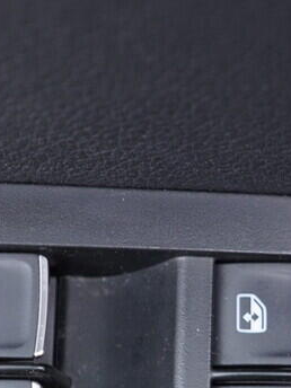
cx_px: 259
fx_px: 1154
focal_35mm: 103
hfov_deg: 14.2
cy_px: 313
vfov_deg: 18.9
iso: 320
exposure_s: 1/40
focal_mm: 24
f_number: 2.8
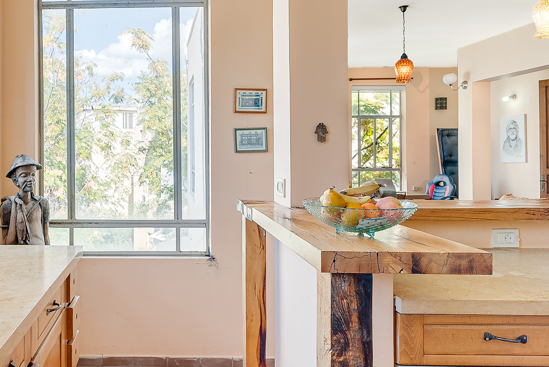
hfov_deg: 57.5
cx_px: 144
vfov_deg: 42.3
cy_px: 155
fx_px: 473
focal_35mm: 31
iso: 400
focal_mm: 16
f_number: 8
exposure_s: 1/125
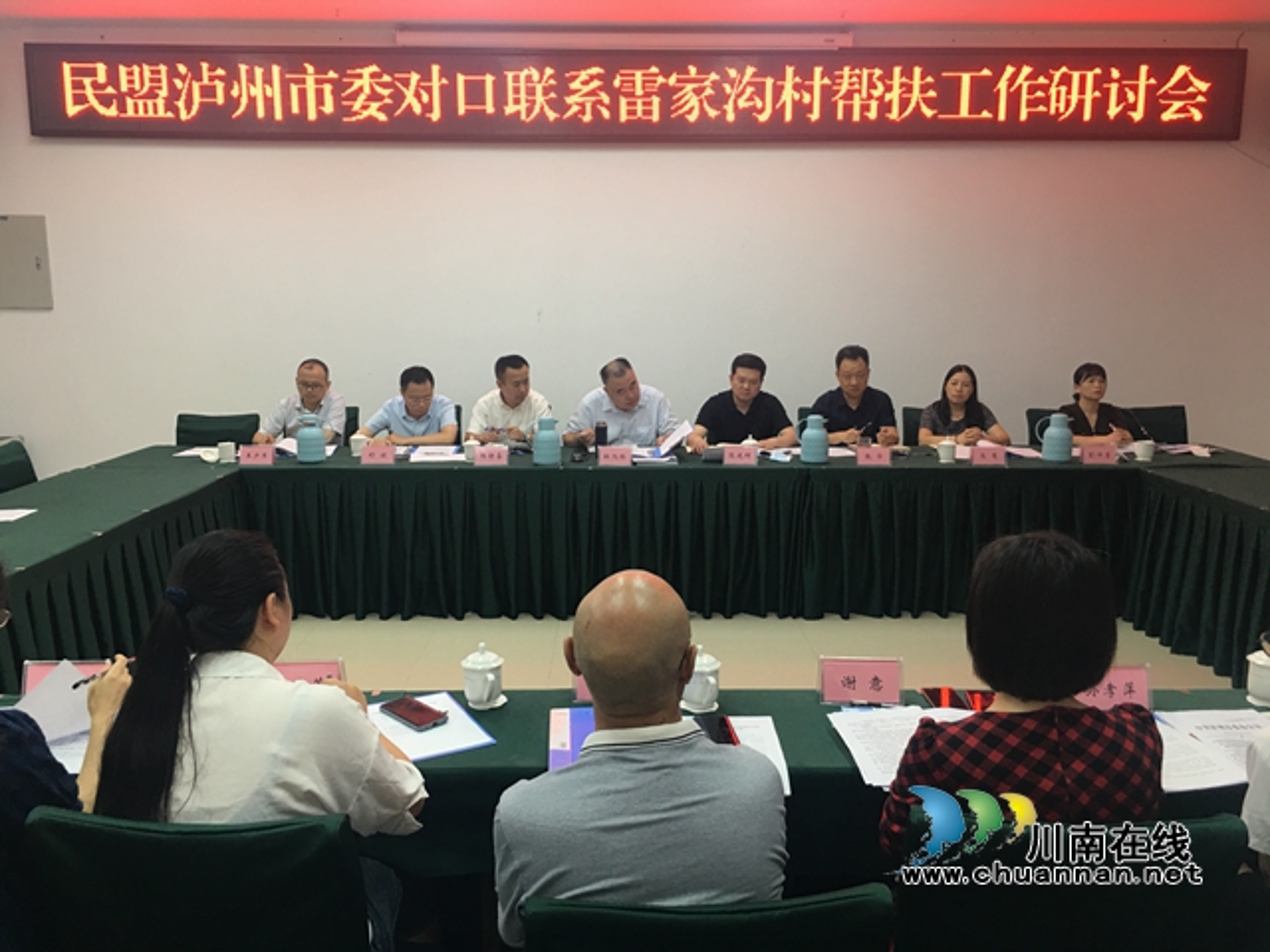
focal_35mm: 29
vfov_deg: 48.2
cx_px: 635
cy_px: 476
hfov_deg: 61.7
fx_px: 1064
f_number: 2.2
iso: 40
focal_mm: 4.15
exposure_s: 1/33
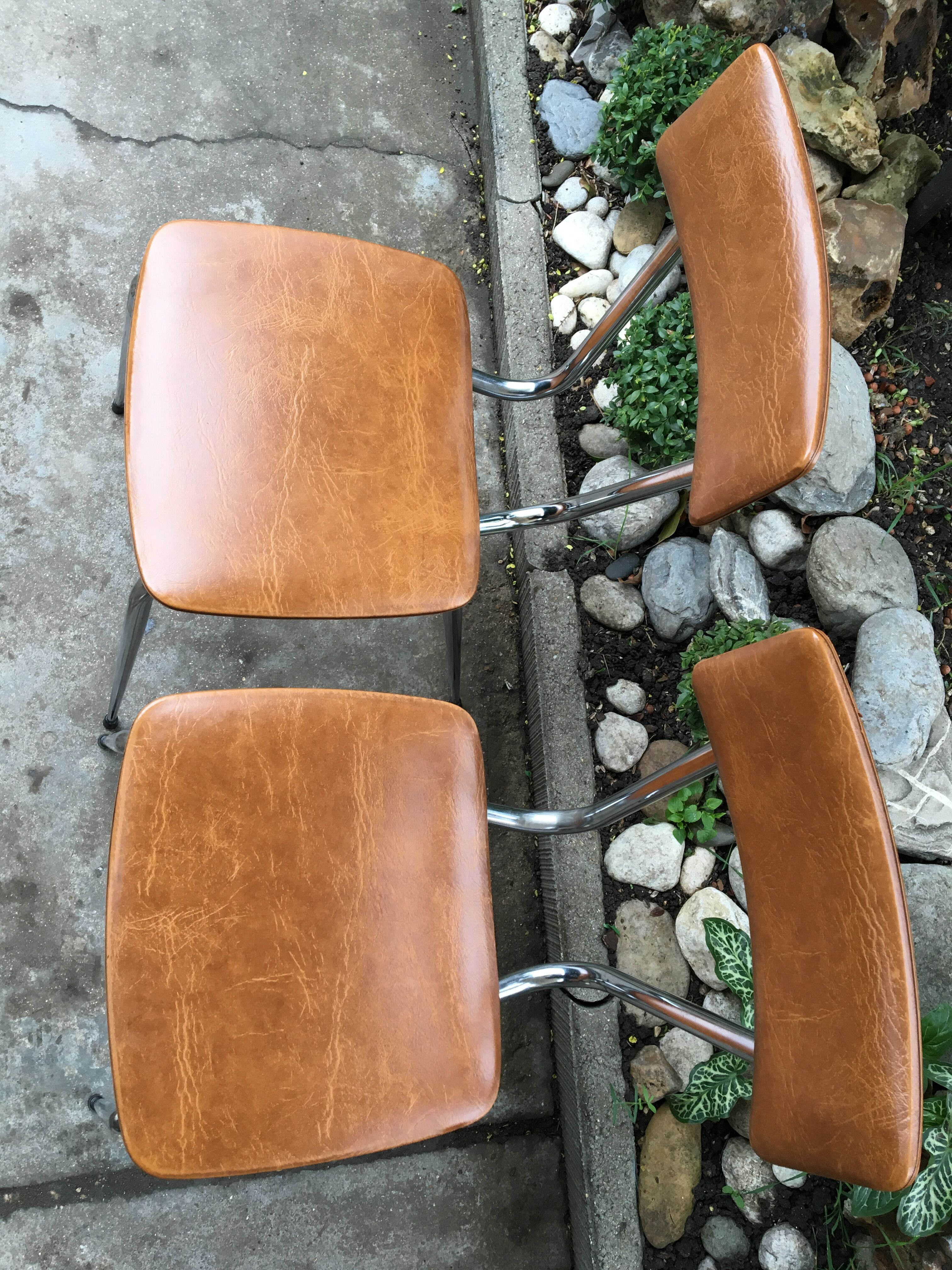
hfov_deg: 48.2
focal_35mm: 29
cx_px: 476
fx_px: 1063
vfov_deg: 61.7
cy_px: 635
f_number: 2.2
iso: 25
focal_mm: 4.15
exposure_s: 1/33
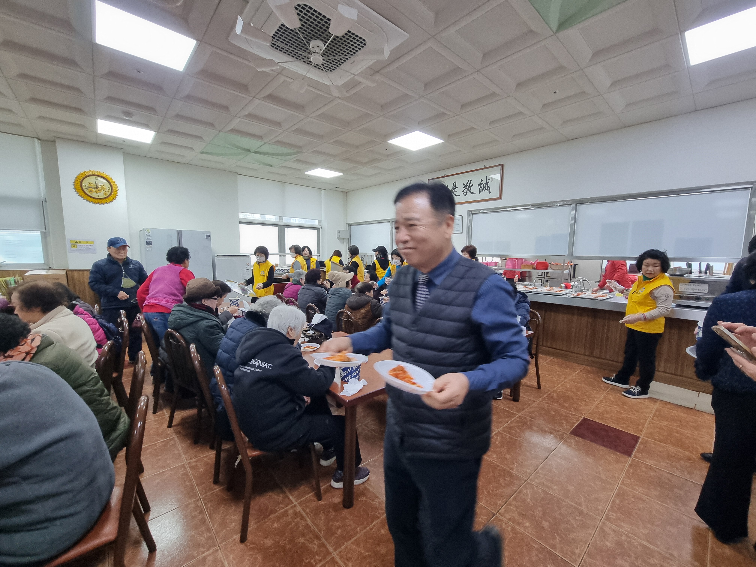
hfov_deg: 106.2
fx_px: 284
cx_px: 378
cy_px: 284
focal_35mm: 13
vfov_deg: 89.9
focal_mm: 2.2
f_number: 2.2
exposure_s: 1/60
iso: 250
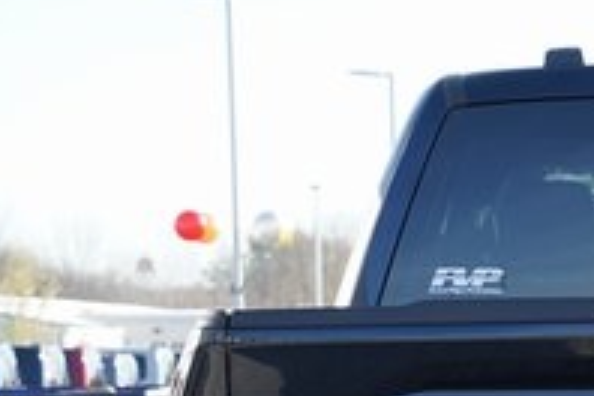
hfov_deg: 9.1
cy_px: 562
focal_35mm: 223
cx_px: 759
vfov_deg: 6.1
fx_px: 3679
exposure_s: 1/100
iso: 100
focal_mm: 69
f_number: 6.3
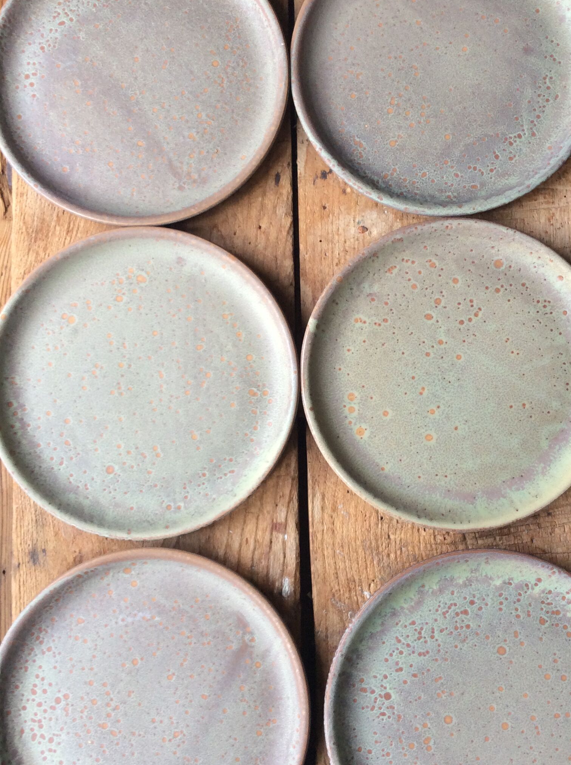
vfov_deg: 45.8
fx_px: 904
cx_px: 311
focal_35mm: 41
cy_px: 397
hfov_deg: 35.0
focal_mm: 3.3
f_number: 2.4
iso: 64
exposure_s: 1/25
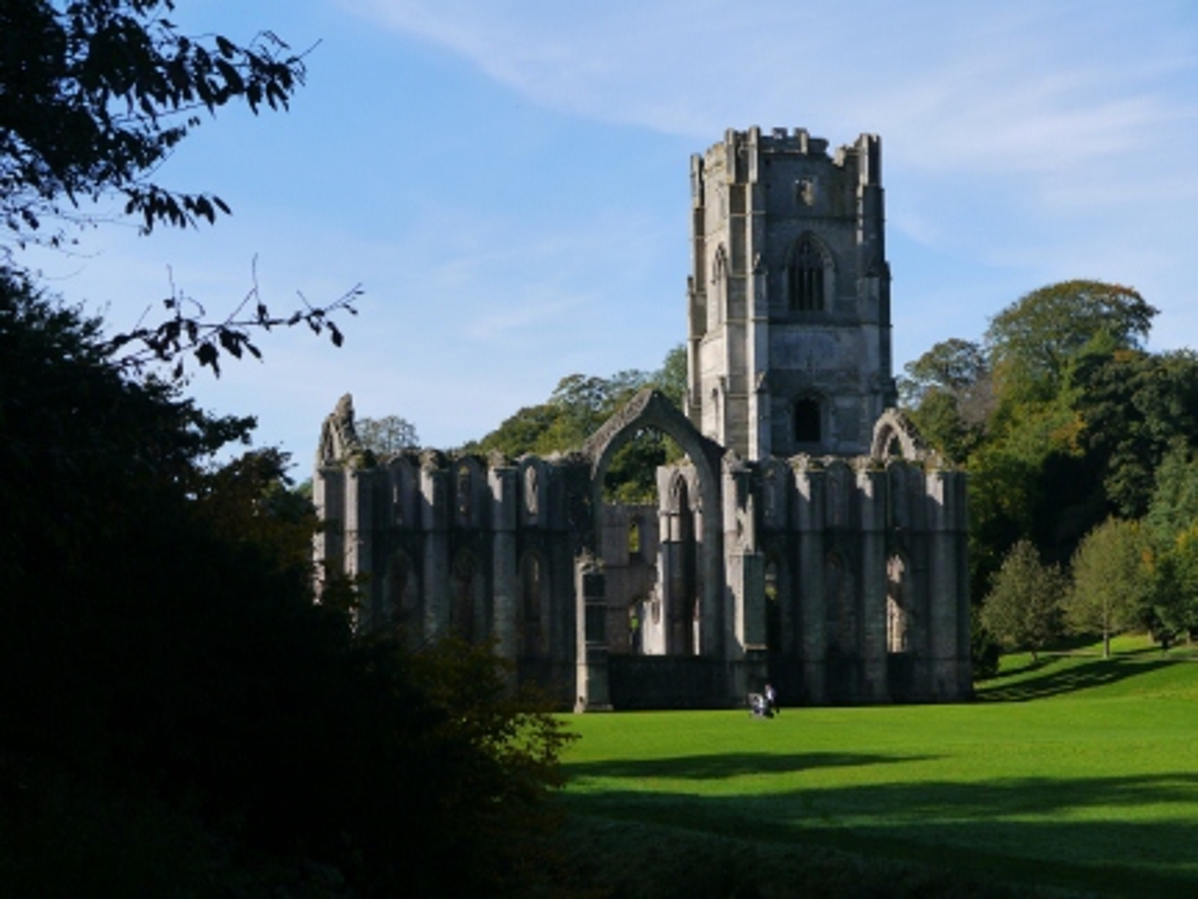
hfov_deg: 27.0
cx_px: 599
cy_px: 450
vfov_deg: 20.4
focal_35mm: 72
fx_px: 2492
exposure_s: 1/320
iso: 160
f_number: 8
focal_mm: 36
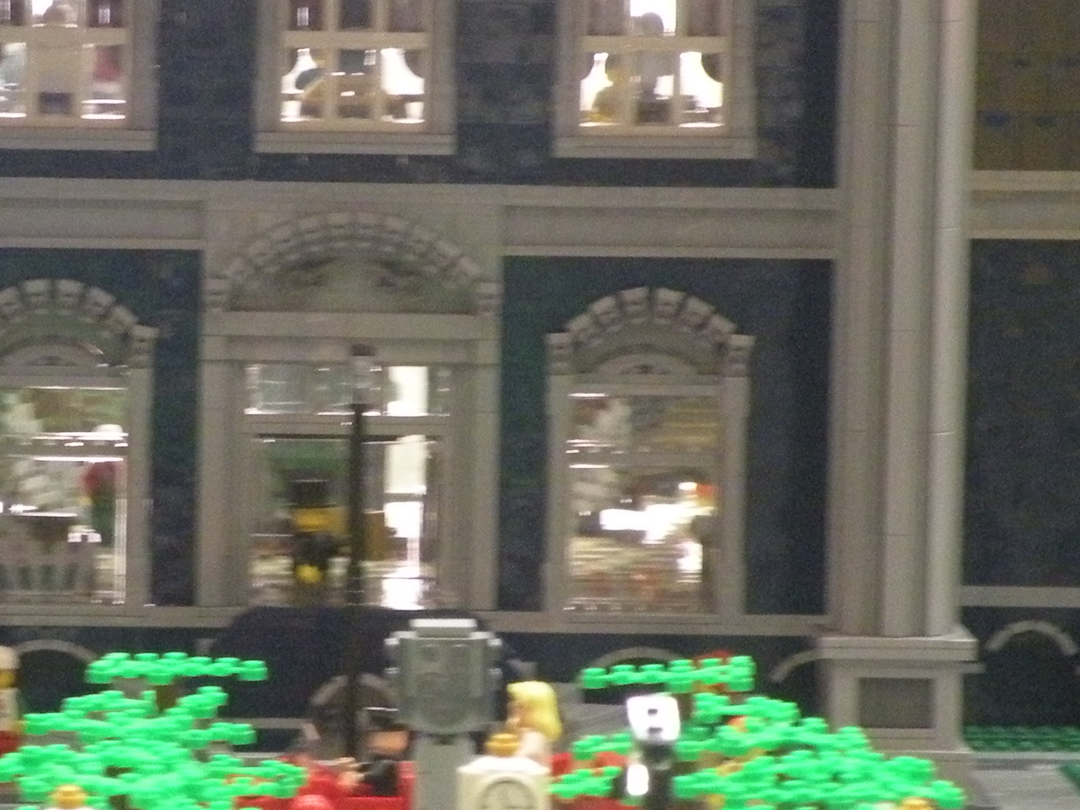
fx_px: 10047
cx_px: 279
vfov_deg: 4.6
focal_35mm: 322
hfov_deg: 6.1
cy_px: 429
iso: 400
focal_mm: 22.9
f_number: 4.5
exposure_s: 1/8.8
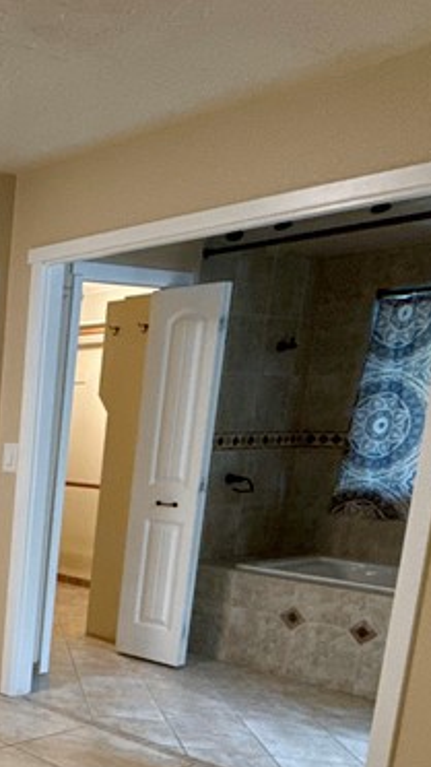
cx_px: -280
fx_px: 854
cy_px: 608
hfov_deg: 21.6
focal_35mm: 42
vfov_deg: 46.0
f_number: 2.2
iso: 320
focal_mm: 2.22
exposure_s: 1/100
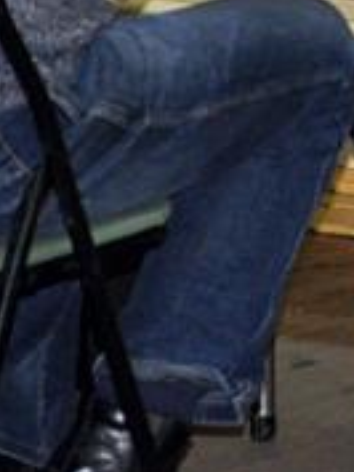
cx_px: 700
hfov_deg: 3.1
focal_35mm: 485
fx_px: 6605
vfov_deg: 4.1
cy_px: -273
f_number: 5.3
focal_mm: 70
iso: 1250
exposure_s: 1/60
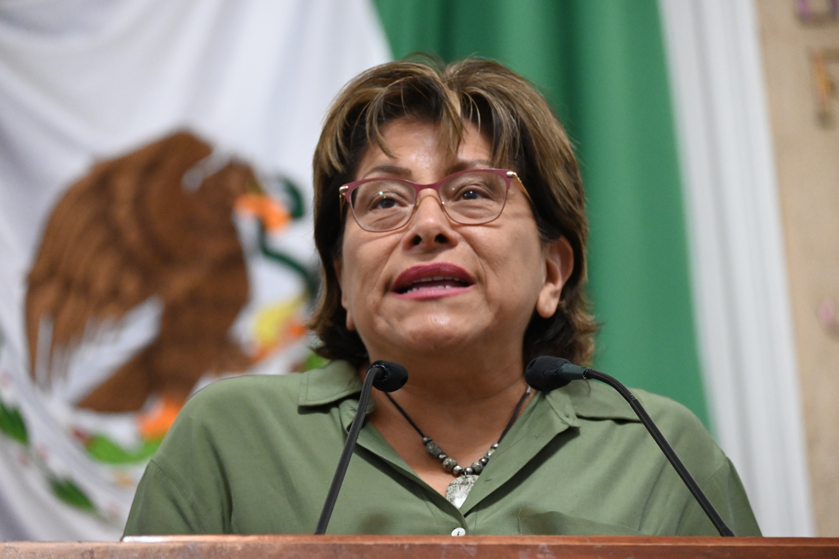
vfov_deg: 7.6
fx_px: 4195
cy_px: 280
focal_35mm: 180
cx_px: 420
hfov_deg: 11.4
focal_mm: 120
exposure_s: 1/100
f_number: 5.3
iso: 4000
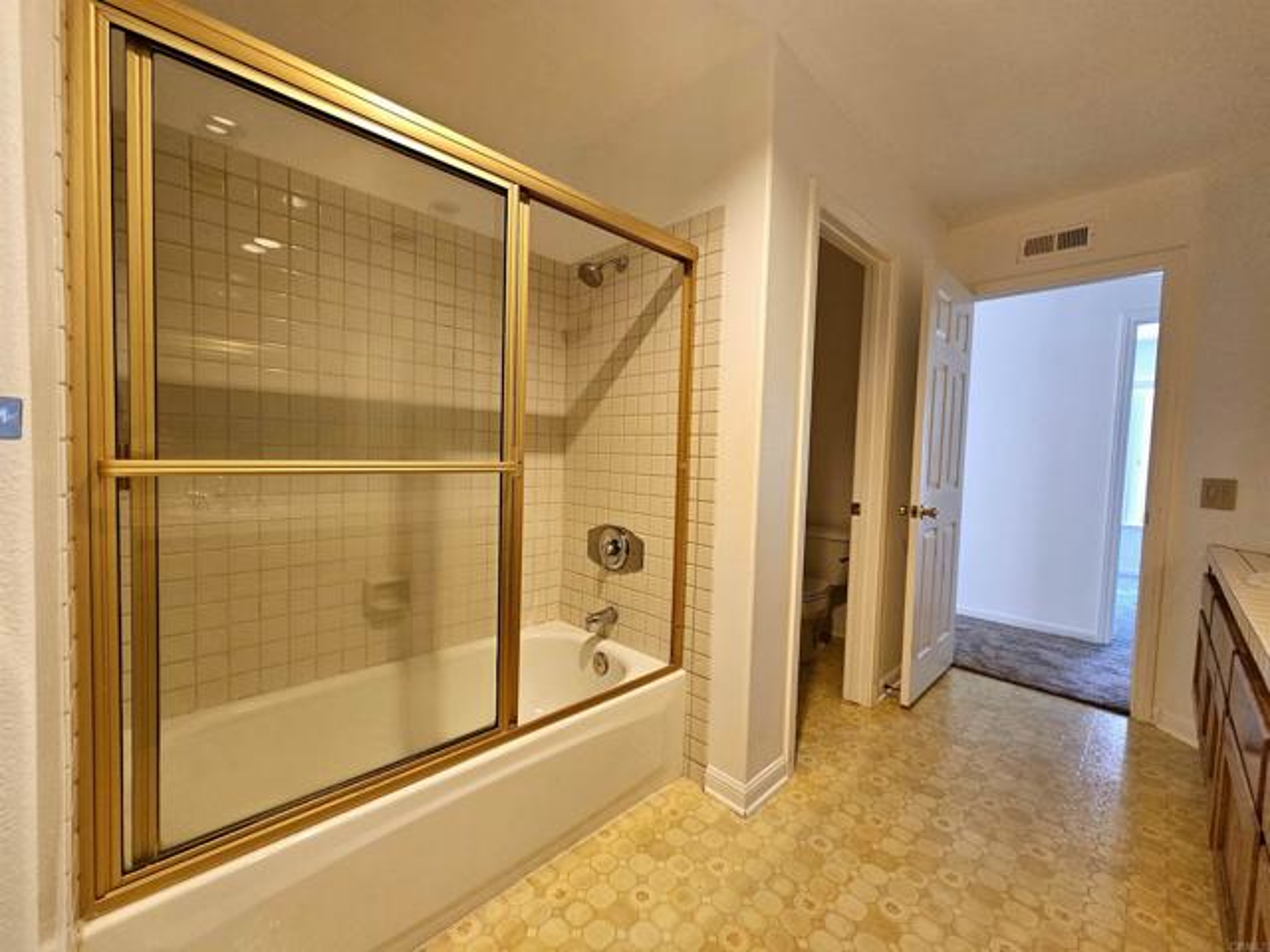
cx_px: 635
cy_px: 476
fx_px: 477
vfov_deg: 89.9
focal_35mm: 13
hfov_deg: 106.2
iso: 320
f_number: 2.2
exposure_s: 1/30
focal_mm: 2.2
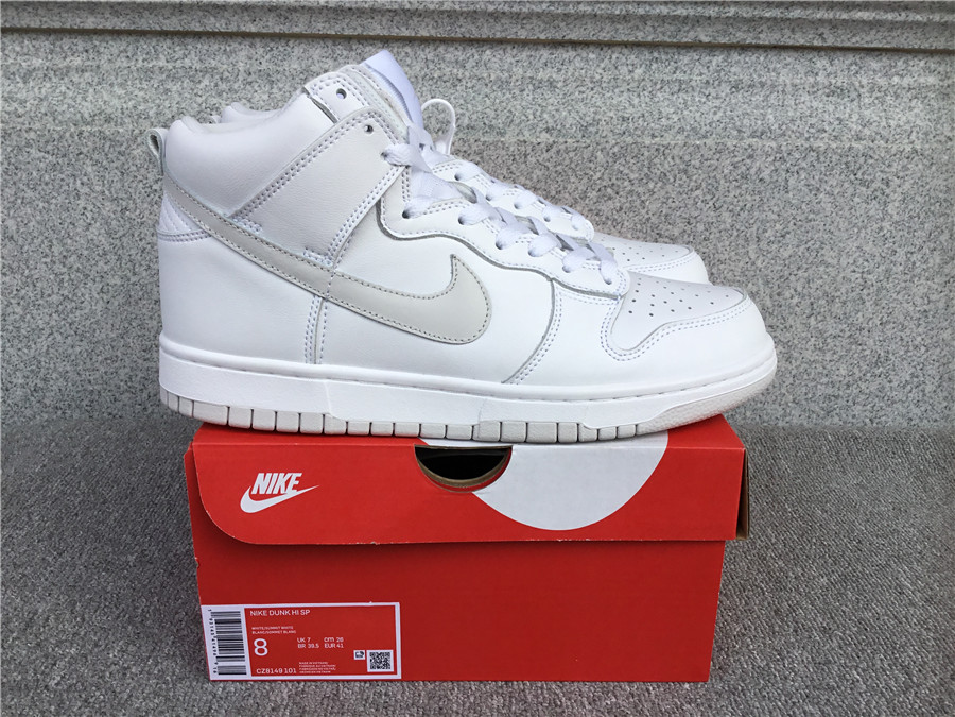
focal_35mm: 31
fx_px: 855
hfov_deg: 58.4
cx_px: 478
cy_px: 358
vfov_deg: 45.4
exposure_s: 1/715
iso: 25
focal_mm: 3.3
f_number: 2.4
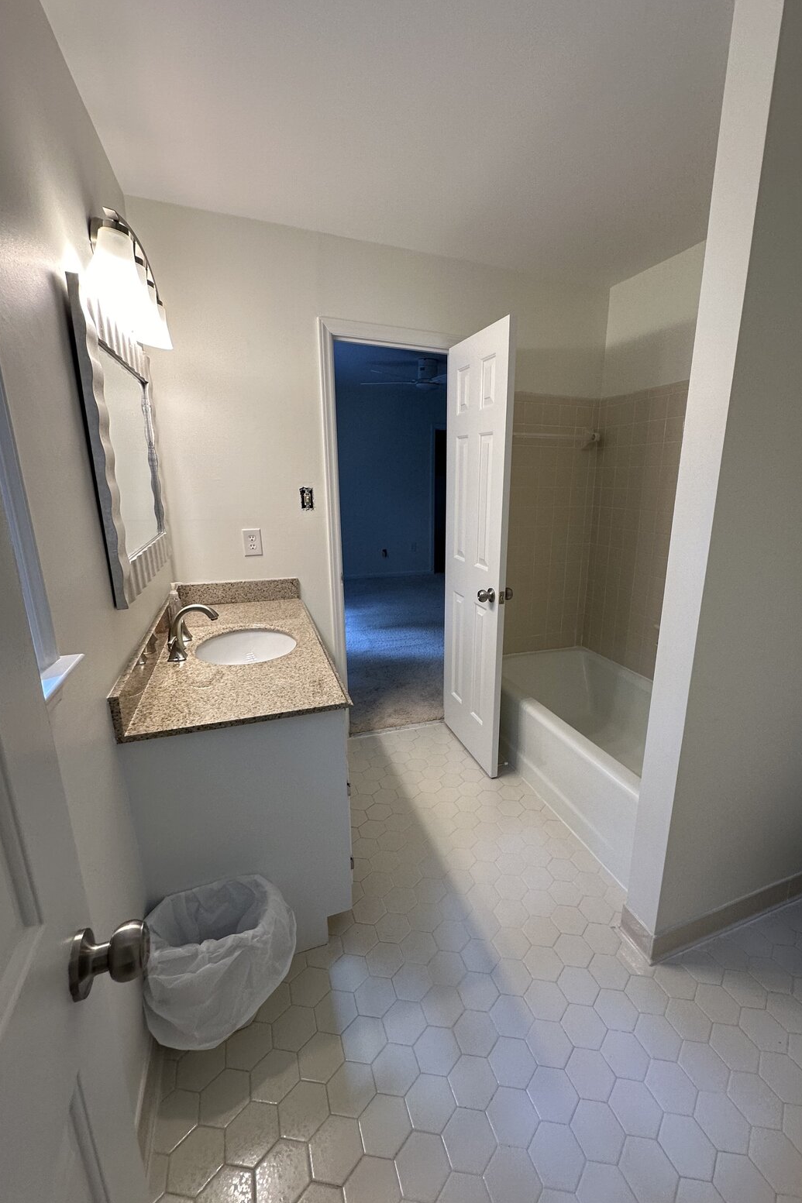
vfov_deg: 100.4
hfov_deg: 77.0
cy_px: 603
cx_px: 446
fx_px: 501
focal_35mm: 15
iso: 125
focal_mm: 2.22
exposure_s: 1/120
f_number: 2.2
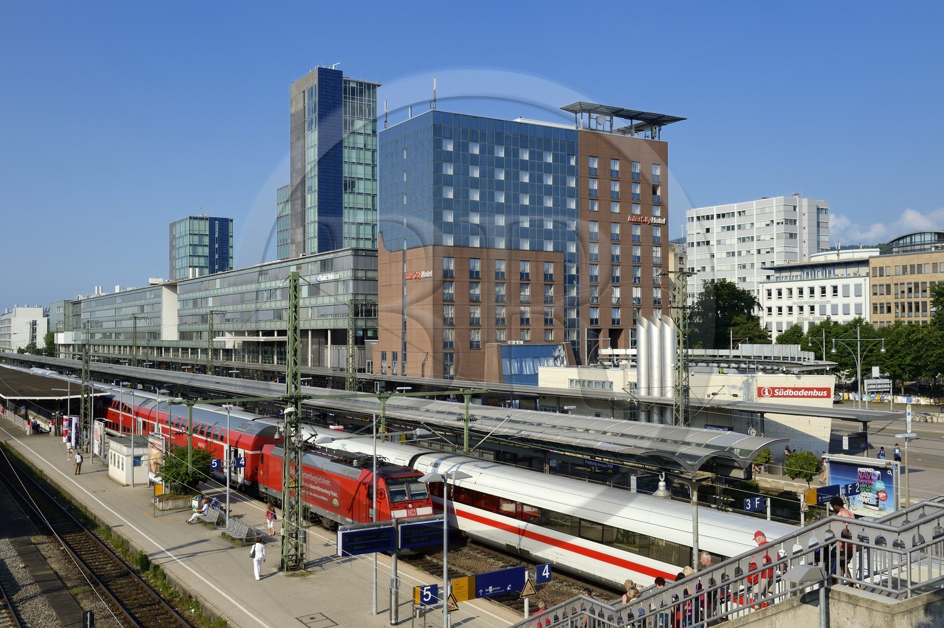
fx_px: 917
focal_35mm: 35
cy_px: 314
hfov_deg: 54.5
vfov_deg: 37.8
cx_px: 472
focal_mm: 35
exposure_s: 1/320
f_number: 11
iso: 200
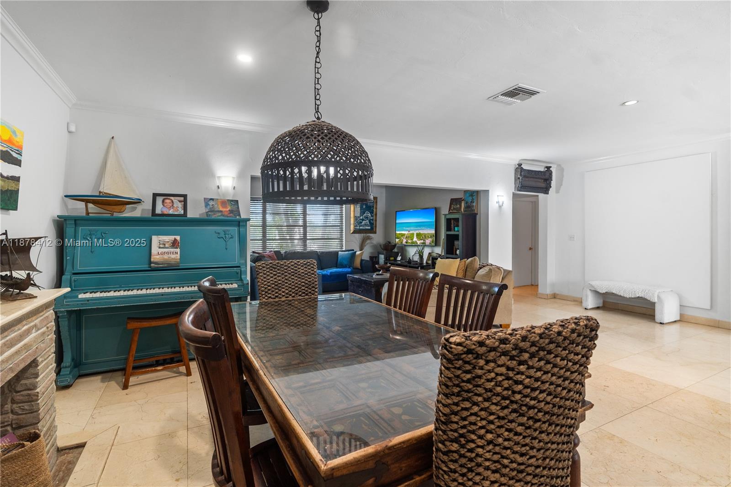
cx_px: 366
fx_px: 345
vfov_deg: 70.4
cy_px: 244
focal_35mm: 17
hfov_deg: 93.3
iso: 640
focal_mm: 17
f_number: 4.5
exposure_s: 1/15
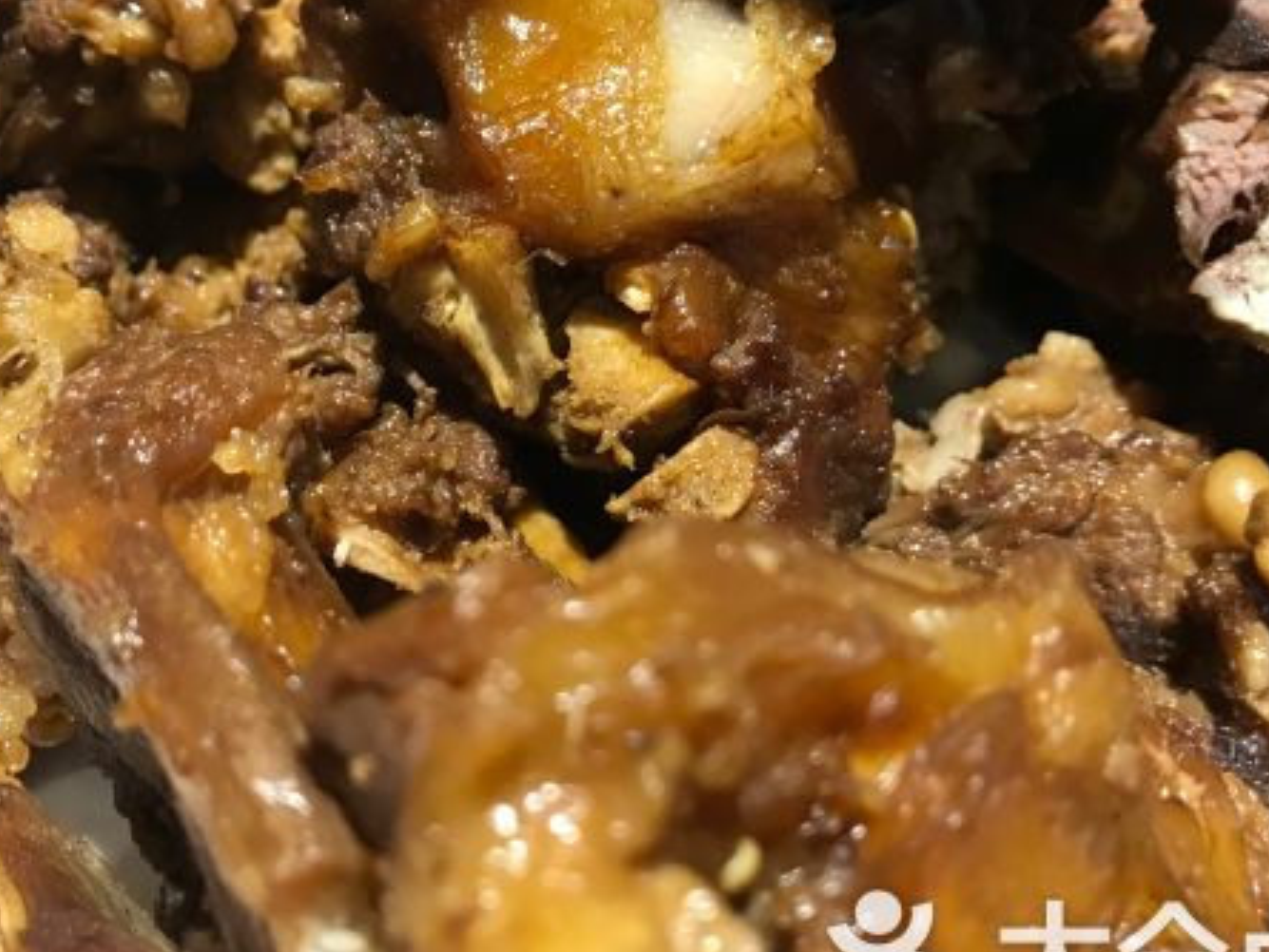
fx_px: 1613
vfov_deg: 32.7
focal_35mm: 44
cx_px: 545
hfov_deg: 42.8
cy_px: 358
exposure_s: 1/17
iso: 50
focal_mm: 3.99
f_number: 1.8
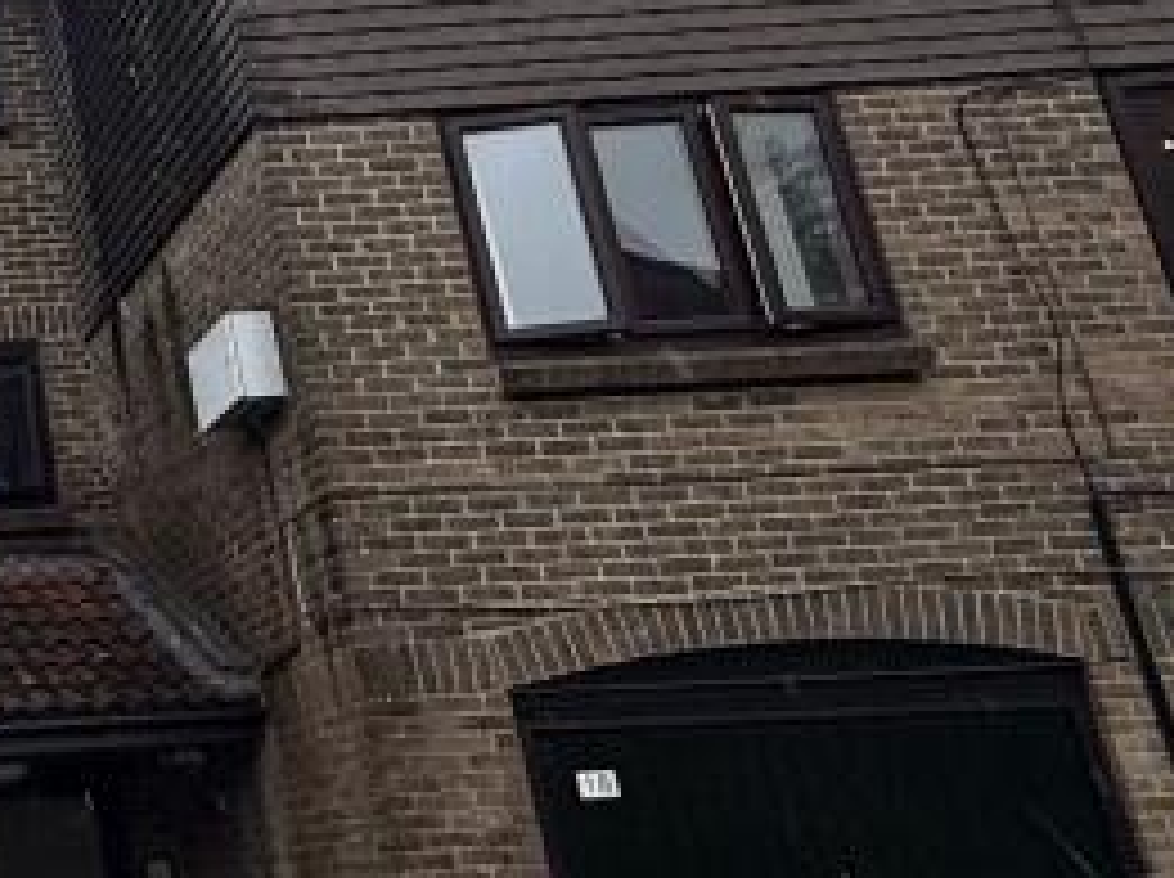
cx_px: -495
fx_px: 1863
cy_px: 306
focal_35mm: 55
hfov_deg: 27.0
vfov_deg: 26.4
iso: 64
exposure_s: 1/799
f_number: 2.2
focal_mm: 2.22
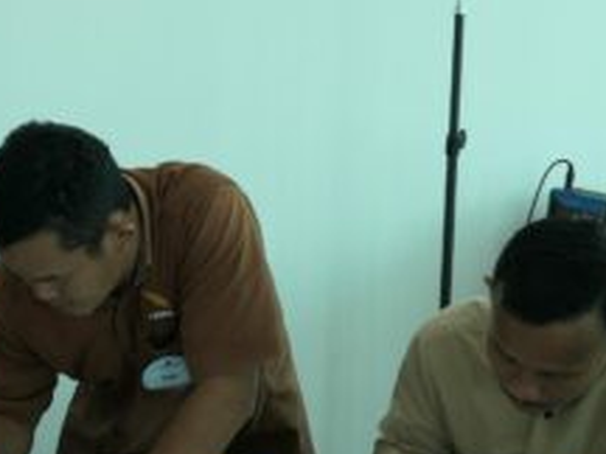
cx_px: 123
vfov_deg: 13.5
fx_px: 1908
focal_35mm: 109
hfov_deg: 17.9
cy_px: 416
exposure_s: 1/125
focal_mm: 17.7
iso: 125
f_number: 2.8
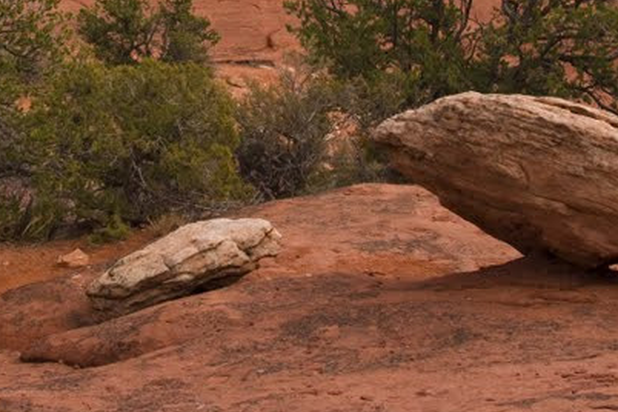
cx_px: 154
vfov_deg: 15.8
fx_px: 1442
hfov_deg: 23.9
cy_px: -48
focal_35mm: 84
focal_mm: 22
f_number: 8
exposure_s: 1/100
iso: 200
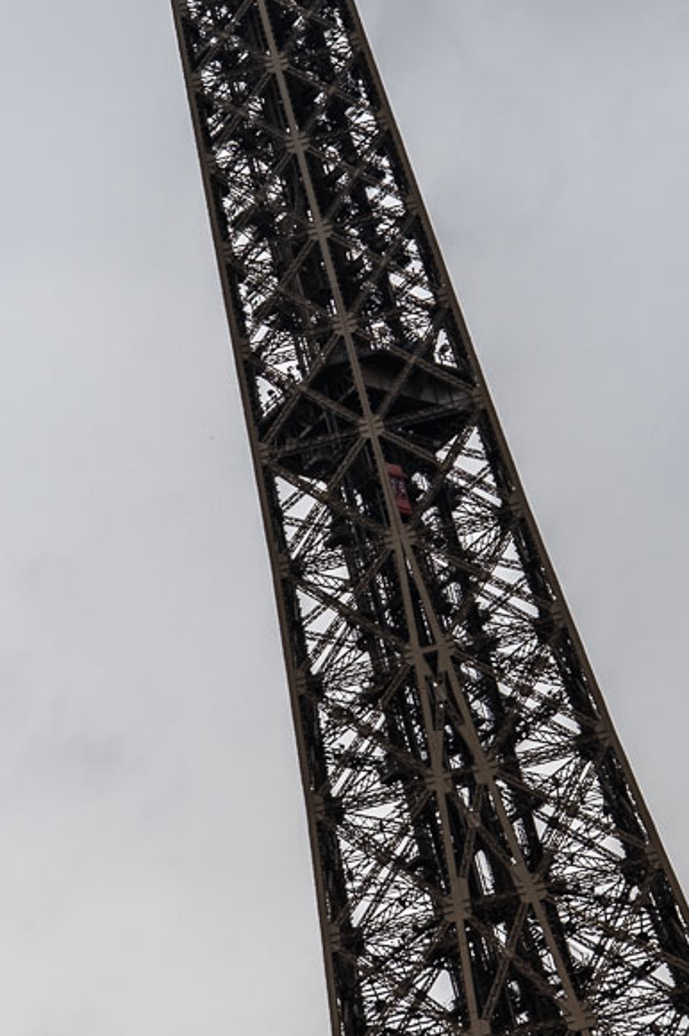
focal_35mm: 155
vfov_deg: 13.2
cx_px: 396
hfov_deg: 8.8
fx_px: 4455
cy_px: 411
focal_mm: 41.6
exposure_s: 1/320
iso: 100
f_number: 5.6
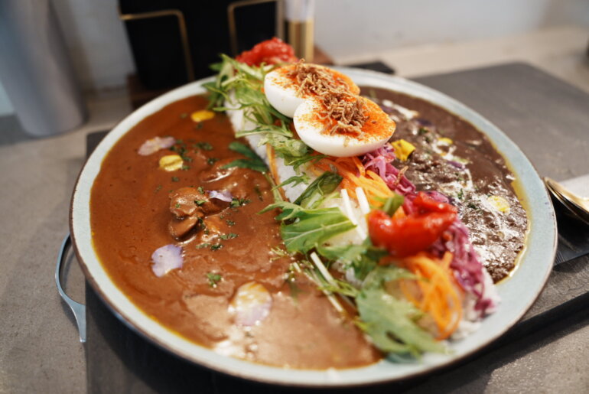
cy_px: 197
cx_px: 294
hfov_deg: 73.7
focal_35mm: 24
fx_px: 393
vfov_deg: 53.2
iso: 640
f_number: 2.8
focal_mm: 24
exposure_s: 1/30
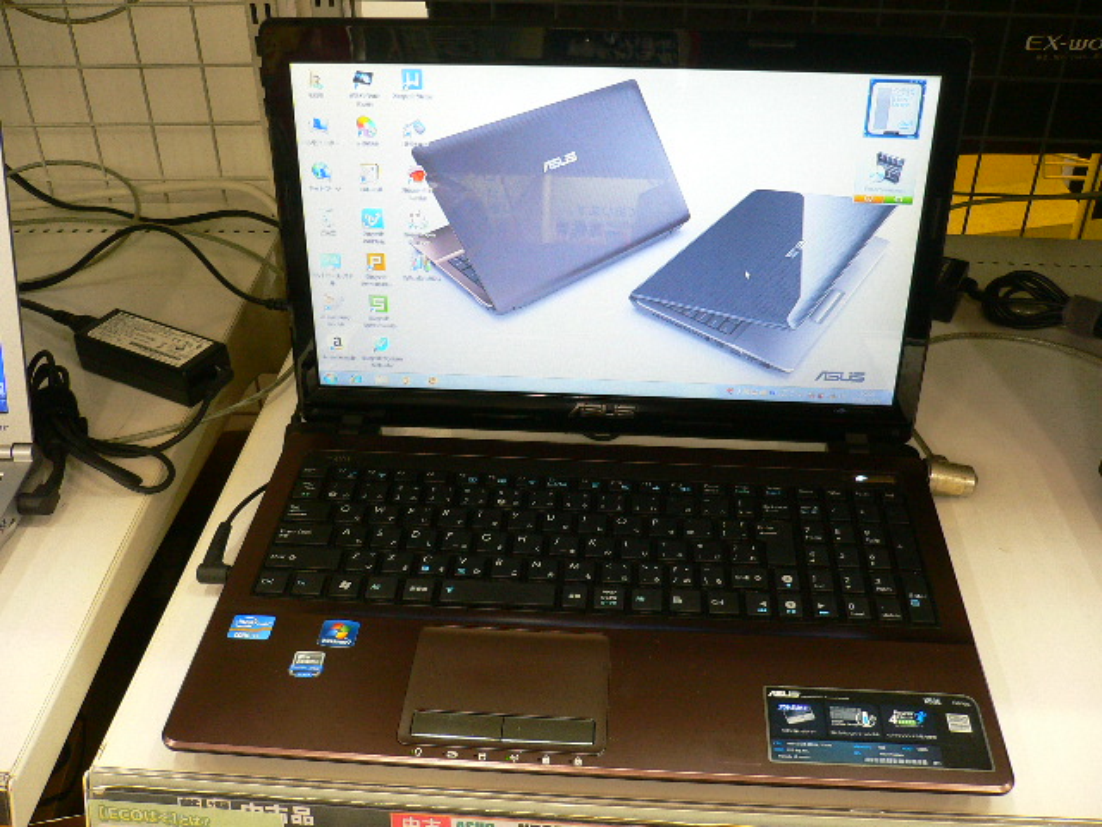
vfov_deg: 40.7
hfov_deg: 52.6
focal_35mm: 35
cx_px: 551
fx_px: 1114
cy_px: 414
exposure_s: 1/15
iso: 150
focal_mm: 5.8
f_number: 2.8
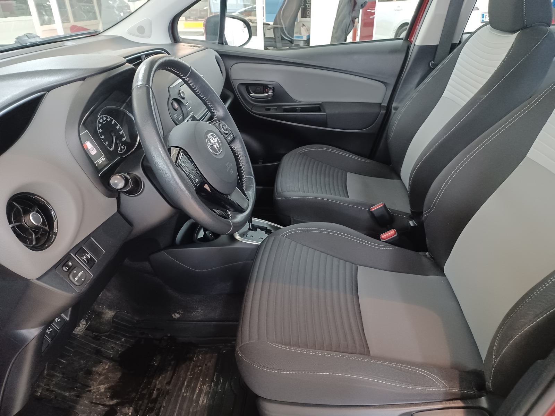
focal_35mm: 25
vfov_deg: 54.9
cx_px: 278
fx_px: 401
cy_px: 208
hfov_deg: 69.4
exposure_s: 1/25
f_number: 1.8
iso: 640
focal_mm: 4.6
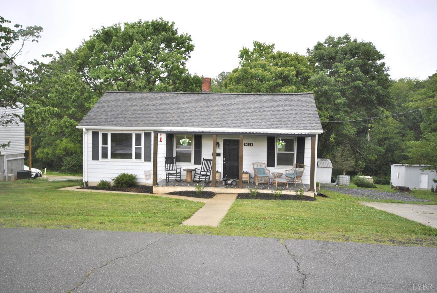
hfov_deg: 61.9
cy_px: 146
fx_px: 365
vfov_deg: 43.7
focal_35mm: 30
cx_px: 218
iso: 200
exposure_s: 1/100
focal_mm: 20
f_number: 5.6
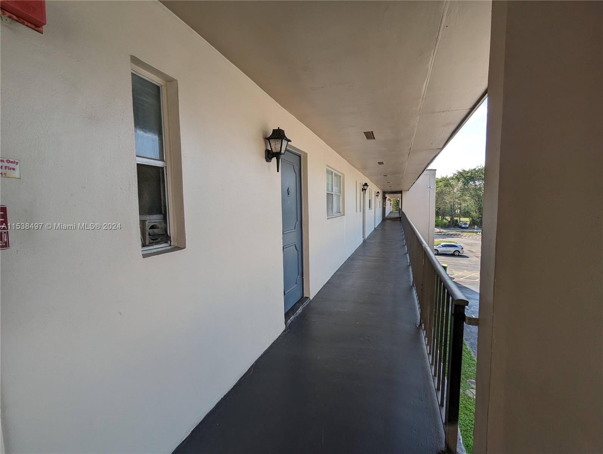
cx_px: 302
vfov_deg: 78.2
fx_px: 279
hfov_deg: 94.4
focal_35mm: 16
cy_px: 227
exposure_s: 1/845
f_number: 2.2
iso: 58
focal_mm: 2.35
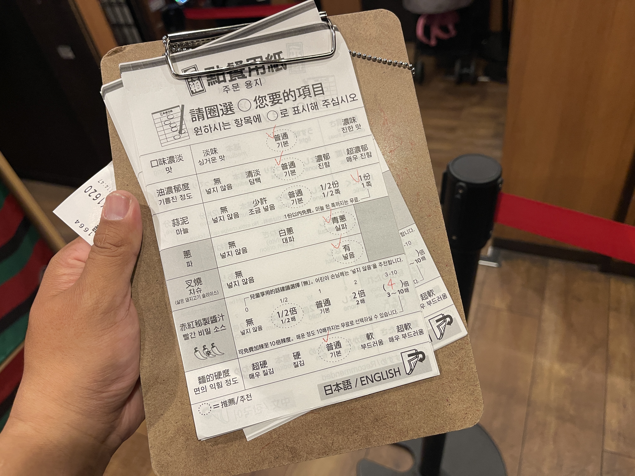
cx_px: 318
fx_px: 459
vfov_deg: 54.9
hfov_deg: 69.4
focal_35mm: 25
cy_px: 238
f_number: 1.6
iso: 125
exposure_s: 1/73
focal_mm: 5.1
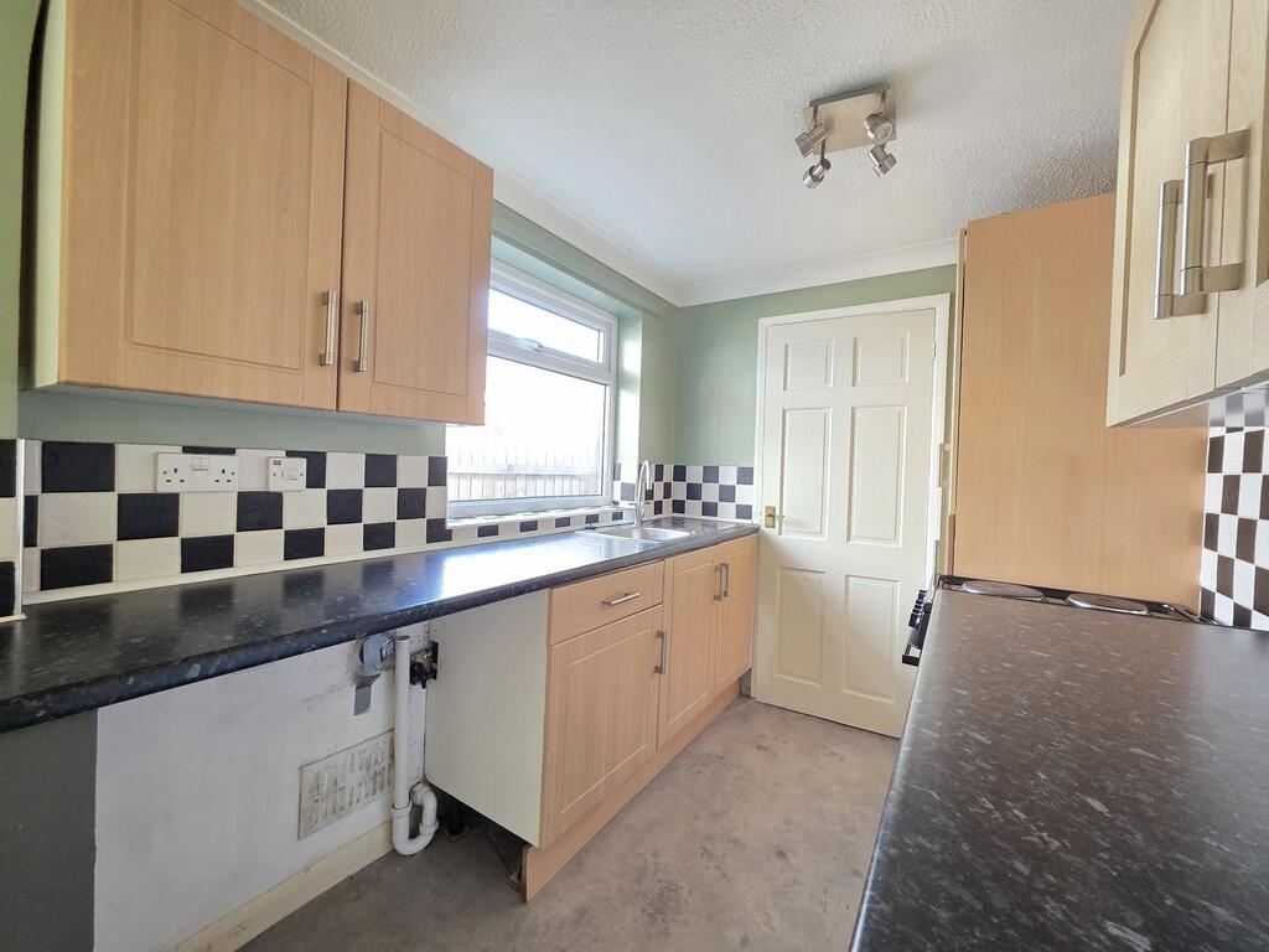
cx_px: 634
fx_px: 477
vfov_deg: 89.9
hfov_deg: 106.2
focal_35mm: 13
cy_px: 476
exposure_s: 1/60
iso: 400
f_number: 1.9
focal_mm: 2.2
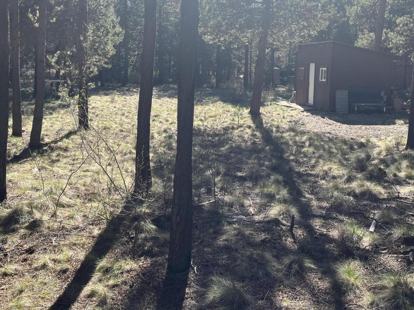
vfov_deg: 39.2
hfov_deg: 51.2
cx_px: 231
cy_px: 106
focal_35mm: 36
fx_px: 431
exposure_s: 1/1266
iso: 50
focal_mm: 5.1
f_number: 1.6
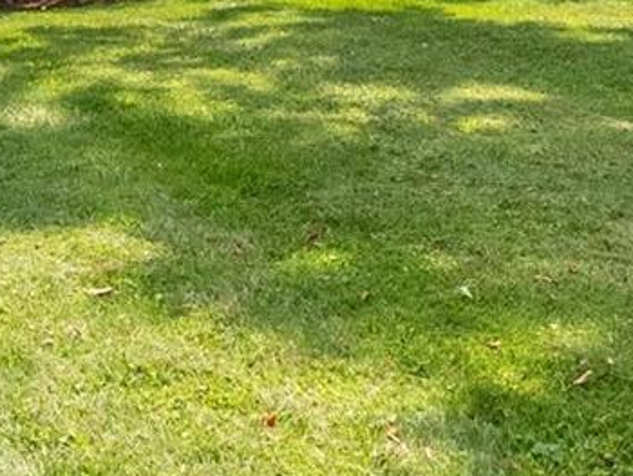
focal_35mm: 79
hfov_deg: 24.6
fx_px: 1446
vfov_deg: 16.4
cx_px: 241
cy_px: -309
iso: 400
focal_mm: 9
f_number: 8
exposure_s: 1/1000
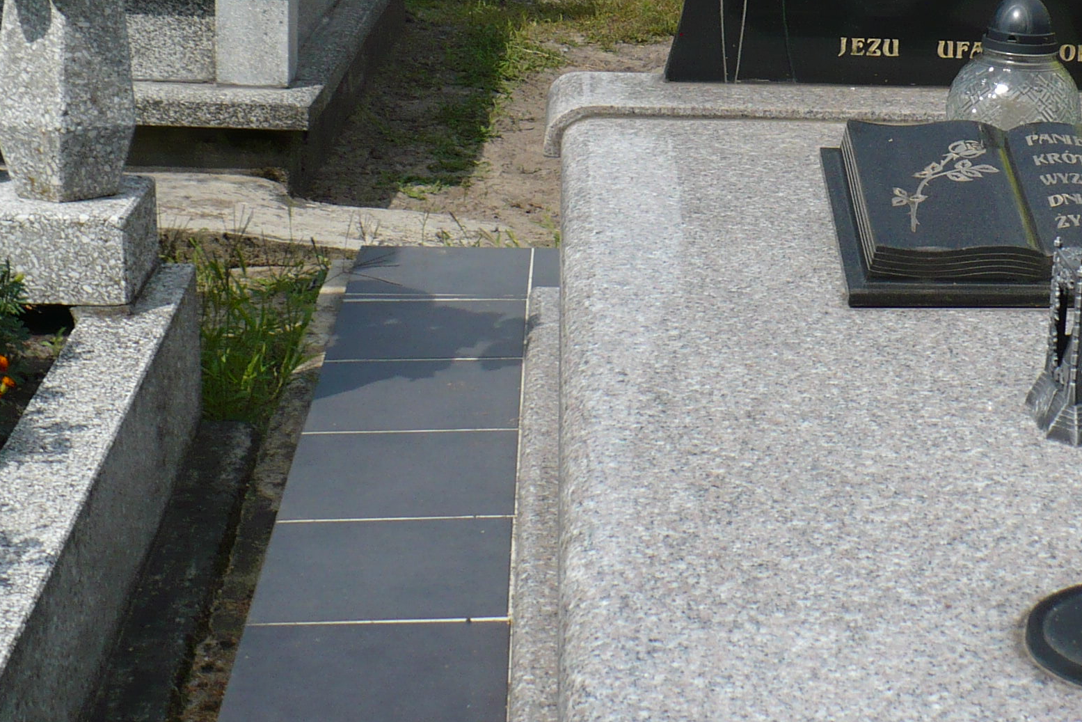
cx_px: 969
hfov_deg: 25.8
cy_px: 166
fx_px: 2284
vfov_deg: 17.8
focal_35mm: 76
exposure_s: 1/250
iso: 100
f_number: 8
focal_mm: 6.1
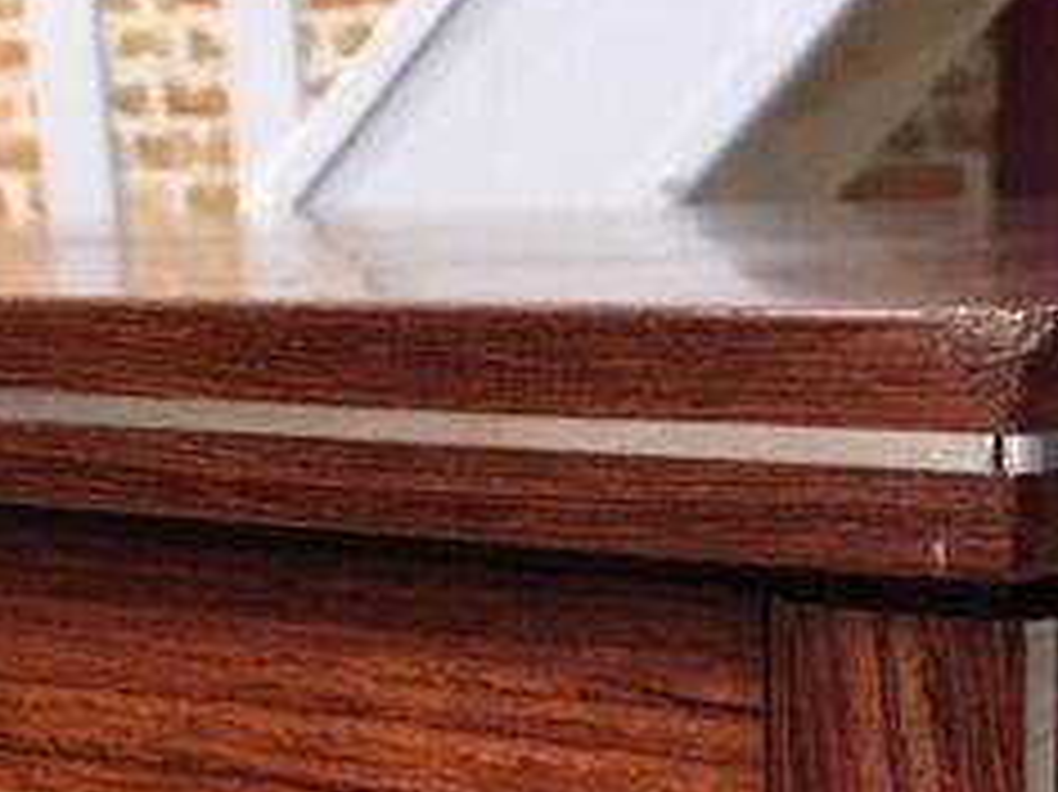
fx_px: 2413
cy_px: 945
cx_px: 846
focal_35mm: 79
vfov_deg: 17.8
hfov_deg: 24.3
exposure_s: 1/8
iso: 160
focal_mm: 4.15
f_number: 2.2
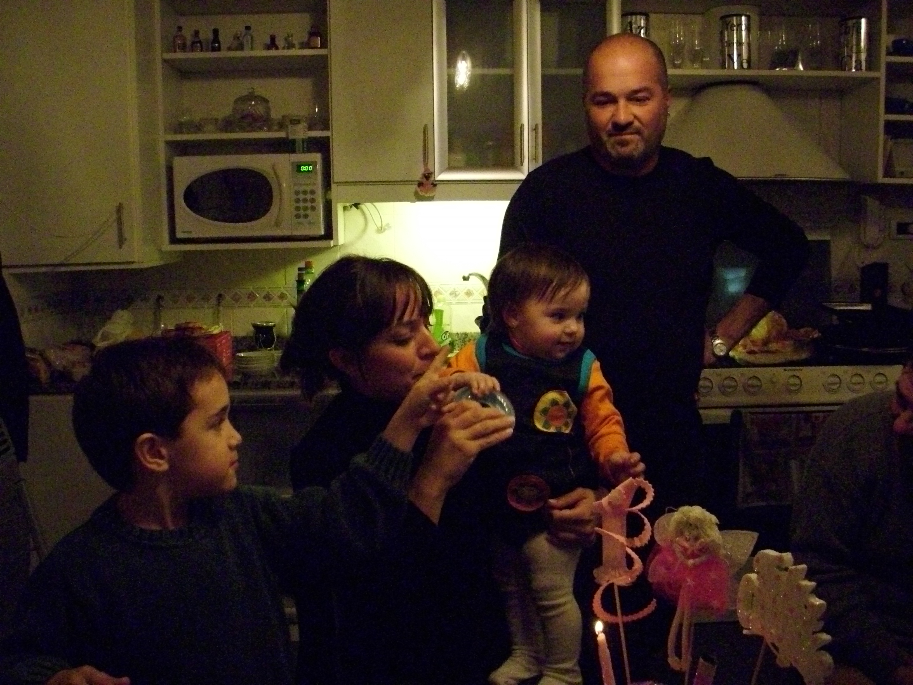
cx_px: 456
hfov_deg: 58.4
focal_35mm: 31
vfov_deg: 45.4
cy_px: 342
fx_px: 818
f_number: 2.8
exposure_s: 1/60
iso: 800
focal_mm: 6.2
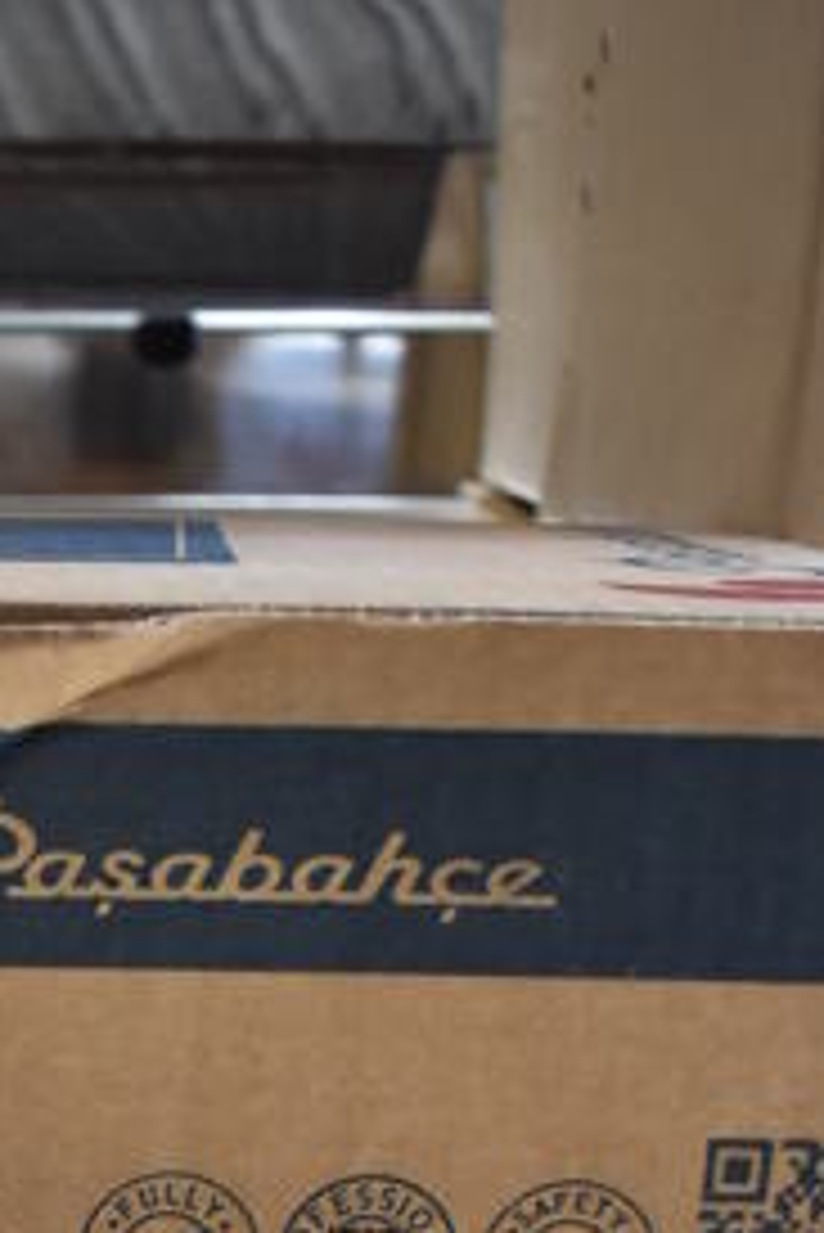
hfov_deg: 14.5
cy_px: 1829
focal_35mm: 90
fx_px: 3086
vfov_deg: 19.7
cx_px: -261
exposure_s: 1/200
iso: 800
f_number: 3.5
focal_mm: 18
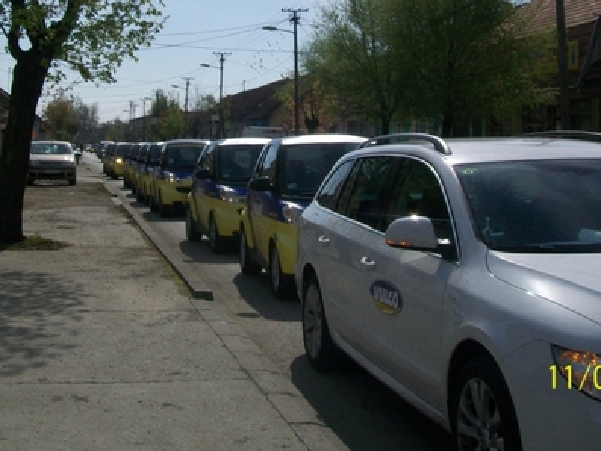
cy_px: 95
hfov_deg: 33.2
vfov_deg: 24.9
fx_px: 1007
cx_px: 266
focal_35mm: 58
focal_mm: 6
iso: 64
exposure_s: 1/1280
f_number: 4.8
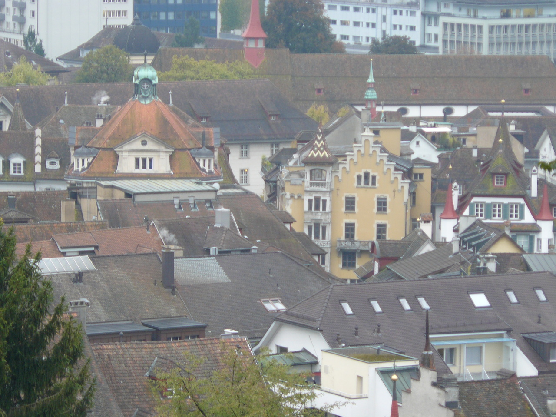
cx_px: 278
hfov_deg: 9.0
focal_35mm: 219
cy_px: 208
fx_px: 3518
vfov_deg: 6.8
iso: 100
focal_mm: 36.5
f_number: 3.3
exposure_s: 1/50
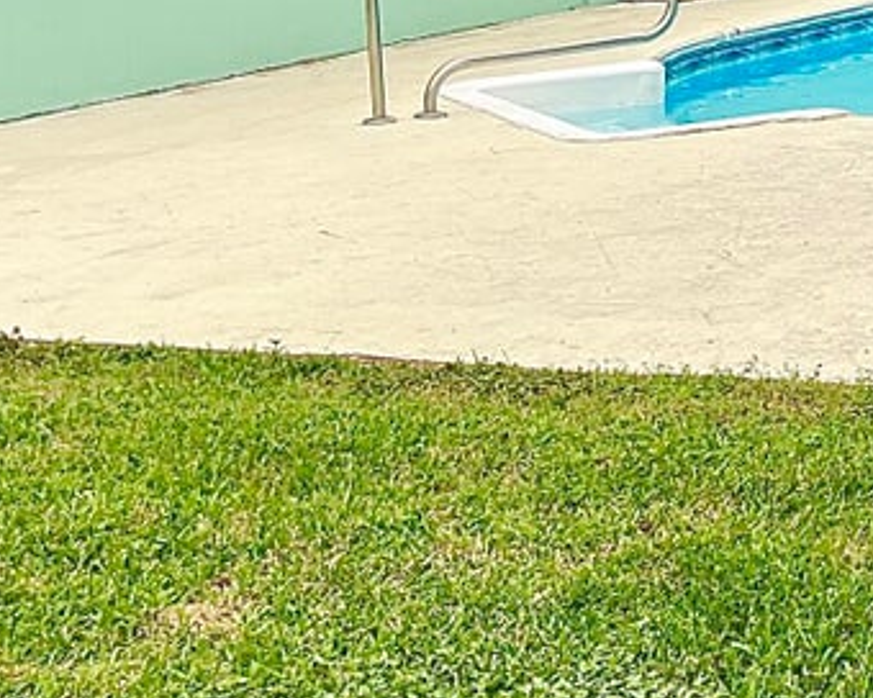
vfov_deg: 14.9
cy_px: 36
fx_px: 2635
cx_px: 1301
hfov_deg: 17.1
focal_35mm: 102
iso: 40
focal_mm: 5.1
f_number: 1.6
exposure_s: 1/122
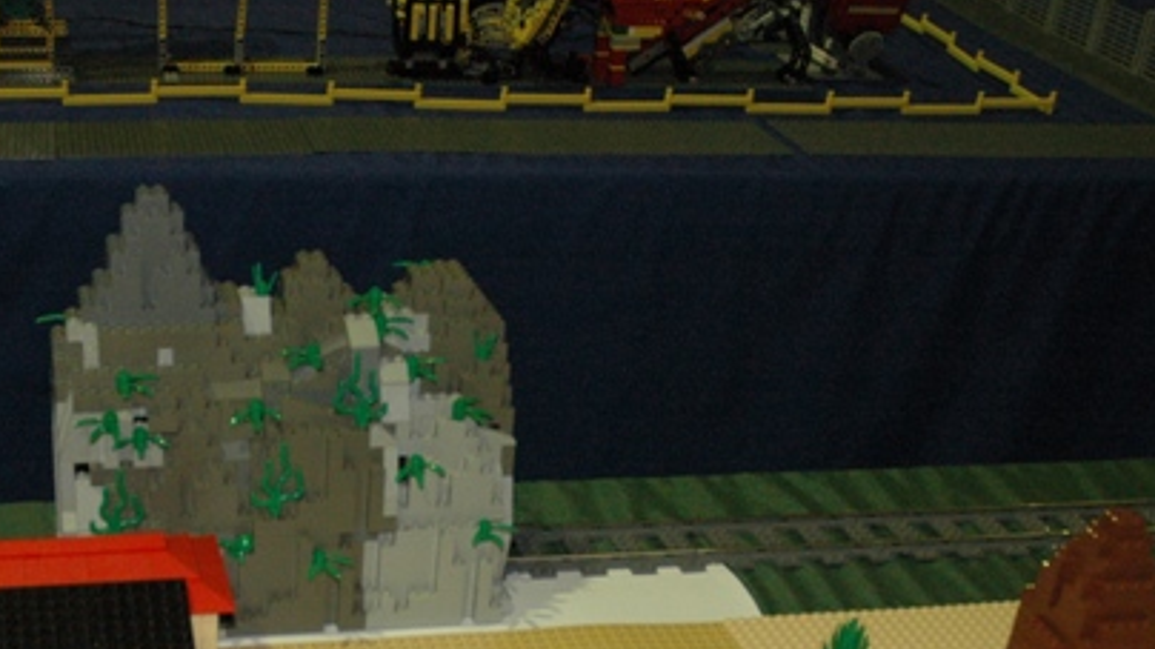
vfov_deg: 20.3
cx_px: 252
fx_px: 1715
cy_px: 740
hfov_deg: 36.1
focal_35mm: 56
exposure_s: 1/60
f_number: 4
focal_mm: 18
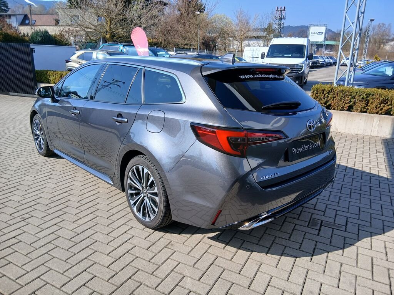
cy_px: 148
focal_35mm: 26
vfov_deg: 53.1
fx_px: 296
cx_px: 197
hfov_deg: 67.3
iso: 20
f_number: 1.8
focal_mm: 3.98
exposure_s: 1/332
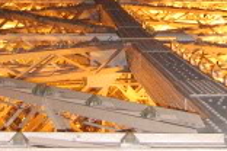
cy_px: -89
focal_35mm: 138
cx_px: 139
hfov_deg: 14.9
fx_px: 870
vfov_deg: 9.6
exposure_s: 1/60
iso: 1600
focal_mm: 18
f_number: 3.5
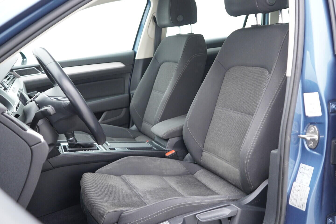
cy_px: 112
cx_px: 168
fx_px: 336
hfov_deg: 53.1
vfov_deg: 36.9
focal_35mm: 36
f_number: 2.8
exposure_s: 1/40
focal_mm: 24
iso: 320
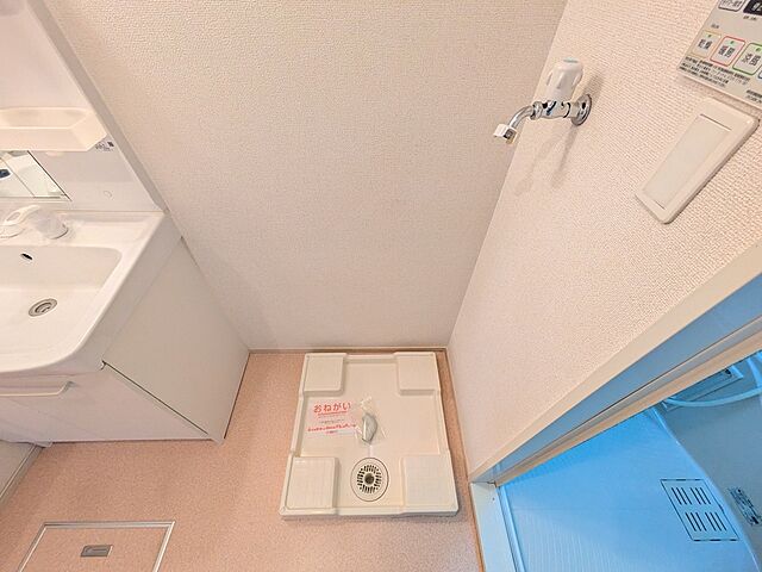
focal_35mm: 14
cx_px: 381
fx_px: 308
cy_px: 286
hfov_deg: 102.1
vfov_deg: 85.7
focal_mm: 1.83
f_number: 2.2
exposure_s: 1/60
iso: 272
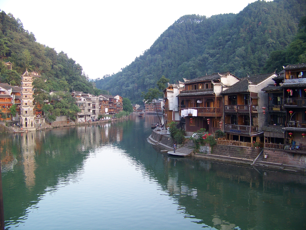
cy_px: 115
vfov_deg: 39.7
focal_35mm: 36
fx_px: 318
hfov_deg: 51.4
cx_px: 153
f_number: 2.8
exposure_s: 1/30
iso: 64
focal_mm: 5.85
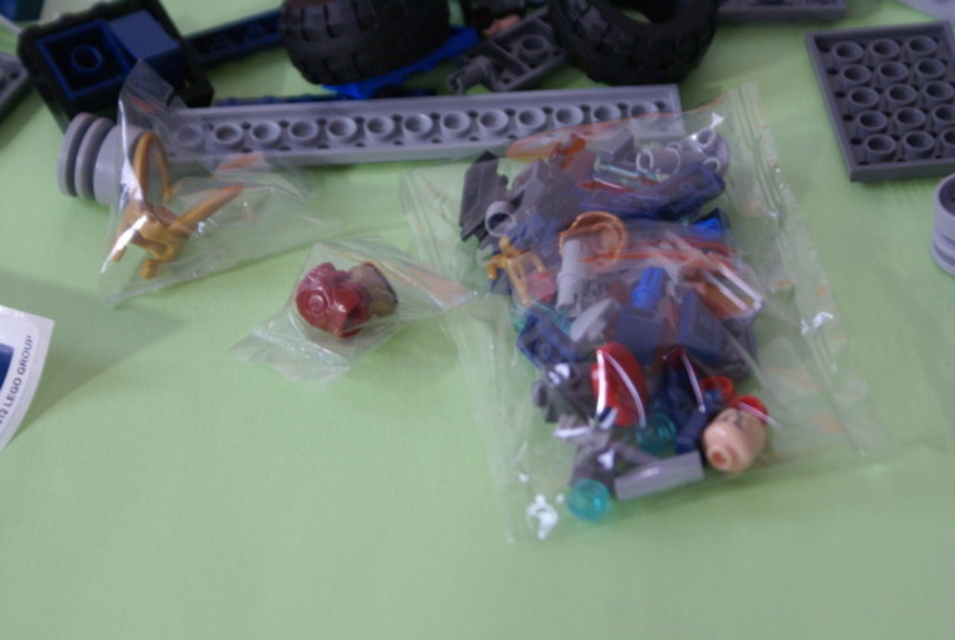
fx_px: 2790
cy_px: 320
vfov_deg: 13.1
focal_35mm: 105
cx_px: 478
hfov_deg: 19.4
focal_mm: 70
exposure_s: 1/5
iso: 800
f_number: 5.6
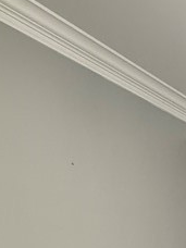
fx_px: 451
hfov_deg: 19.2
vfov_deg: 24.1
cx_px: 309
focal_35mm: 63
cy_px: 373
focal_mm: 2.22
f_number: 2.2
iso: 320
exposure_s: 1/60
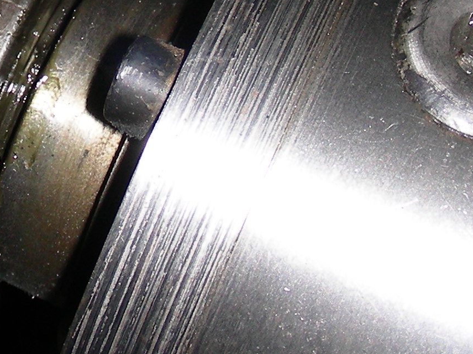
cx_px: 12
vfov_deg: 11.5
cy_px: -117
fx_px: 1708
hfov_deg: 15.5
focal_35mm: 125
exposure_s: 1/60.1
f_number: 3.5
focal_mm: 6.3
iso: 50
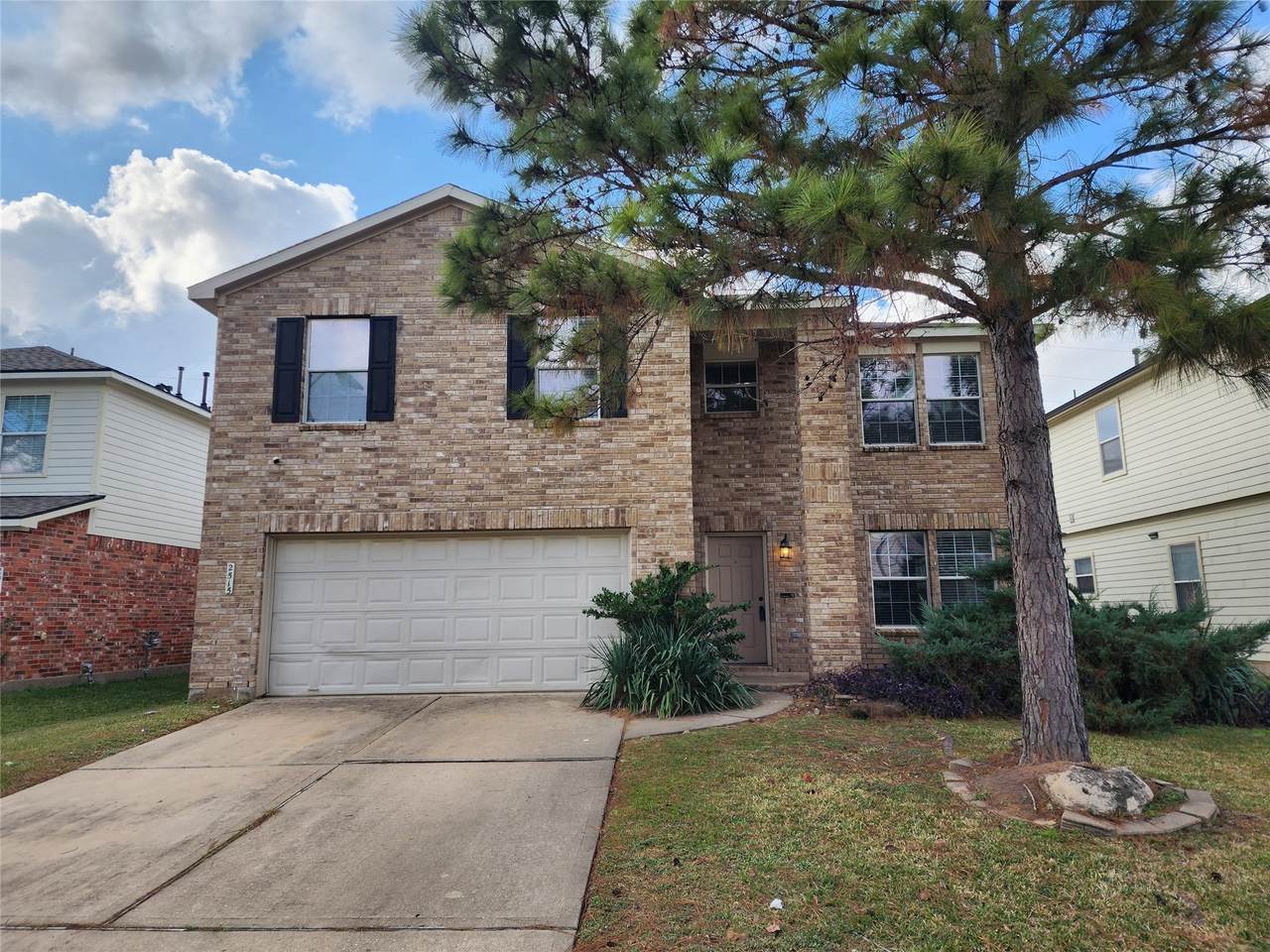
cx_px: 635
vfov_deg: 58.9
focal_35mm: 23
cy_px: 476
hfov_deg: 73.9
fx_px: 844
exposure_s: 1/440
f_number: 1.8
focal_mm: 6.4
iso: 12
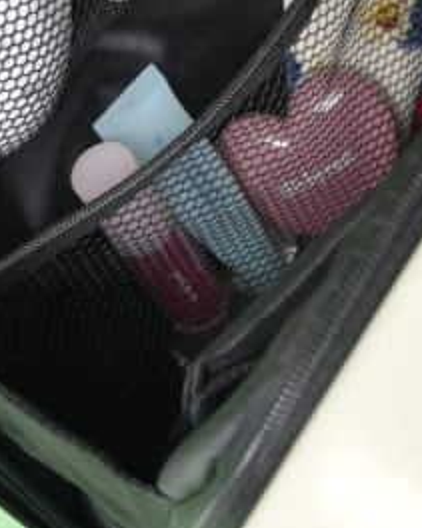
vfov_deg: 11.5
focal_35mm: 164
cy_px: -98
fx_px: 2562
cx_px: 195
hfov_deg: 9.4
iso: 100
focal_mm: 45
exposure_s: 1/125
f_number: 8
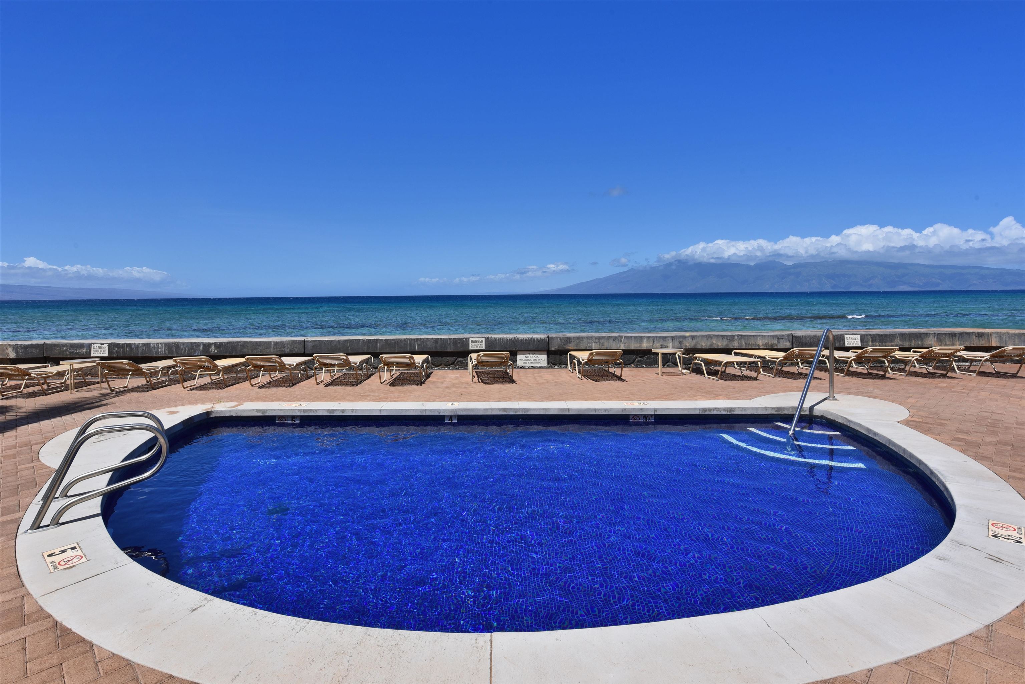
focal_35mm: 18
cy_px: 342
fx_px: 513
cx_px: 512
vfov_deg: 67.4
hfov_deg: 90.0
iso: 100
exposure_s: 1/200
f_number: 14
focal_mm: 18
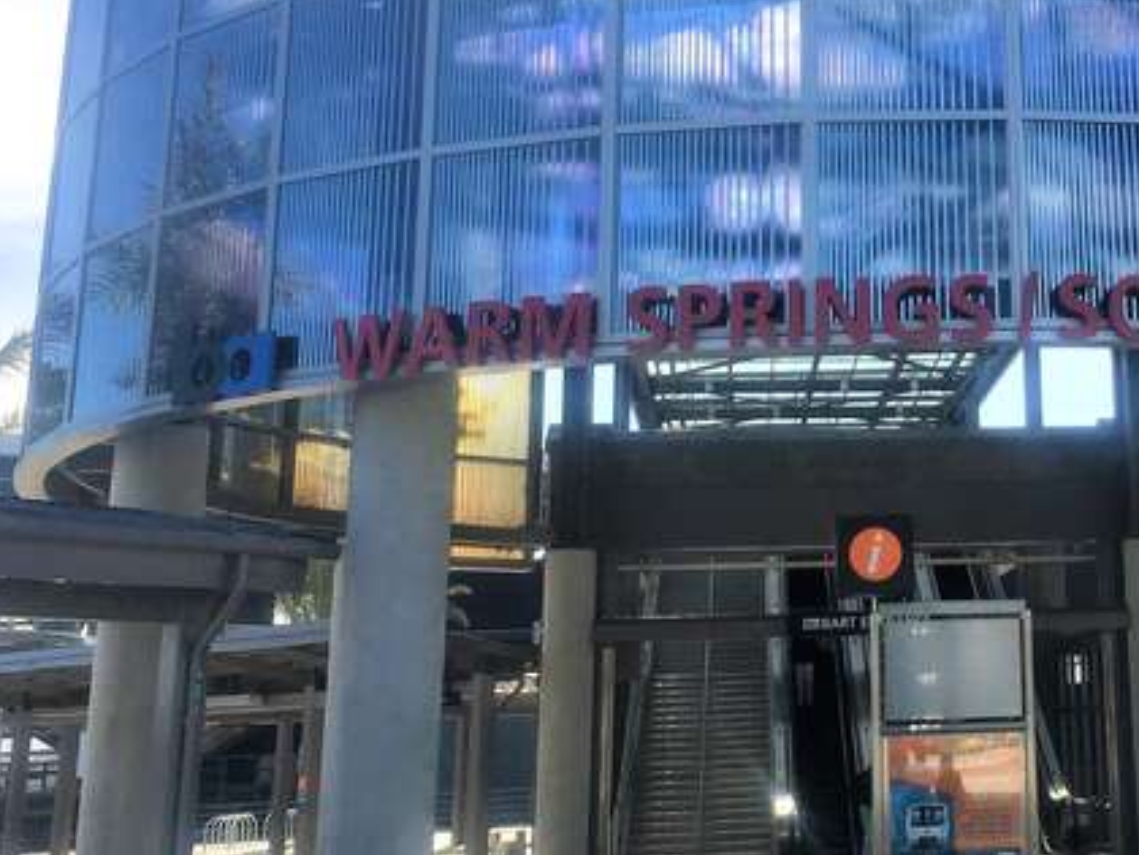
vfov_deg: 27.3
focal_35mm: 53
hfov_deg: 34.5
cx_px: 987
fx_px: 1744
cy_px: 250
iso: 25
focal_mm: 4.15
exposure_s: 1/1261
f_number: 2.2
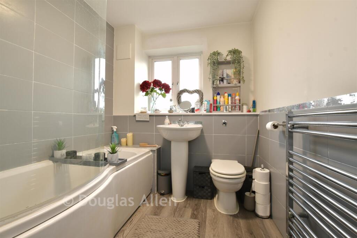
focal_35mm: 15
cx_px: 178
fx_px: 149
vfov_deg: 77.3
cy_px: 119
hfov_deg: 100.4
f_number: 8
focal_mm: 10
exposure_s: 1
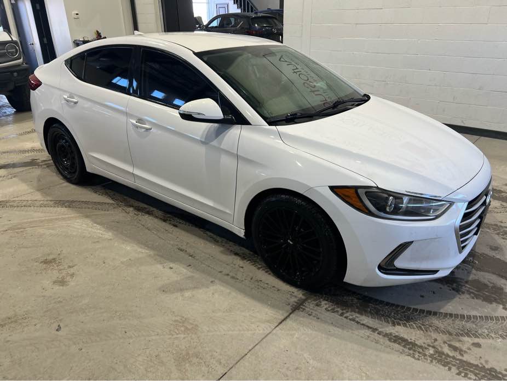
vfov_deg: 53.1
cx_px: 254
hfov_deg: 67.3
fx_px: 381
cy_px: 190
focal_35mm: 26
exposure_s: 1/120
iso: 64
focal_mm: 5.7
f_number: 1.5
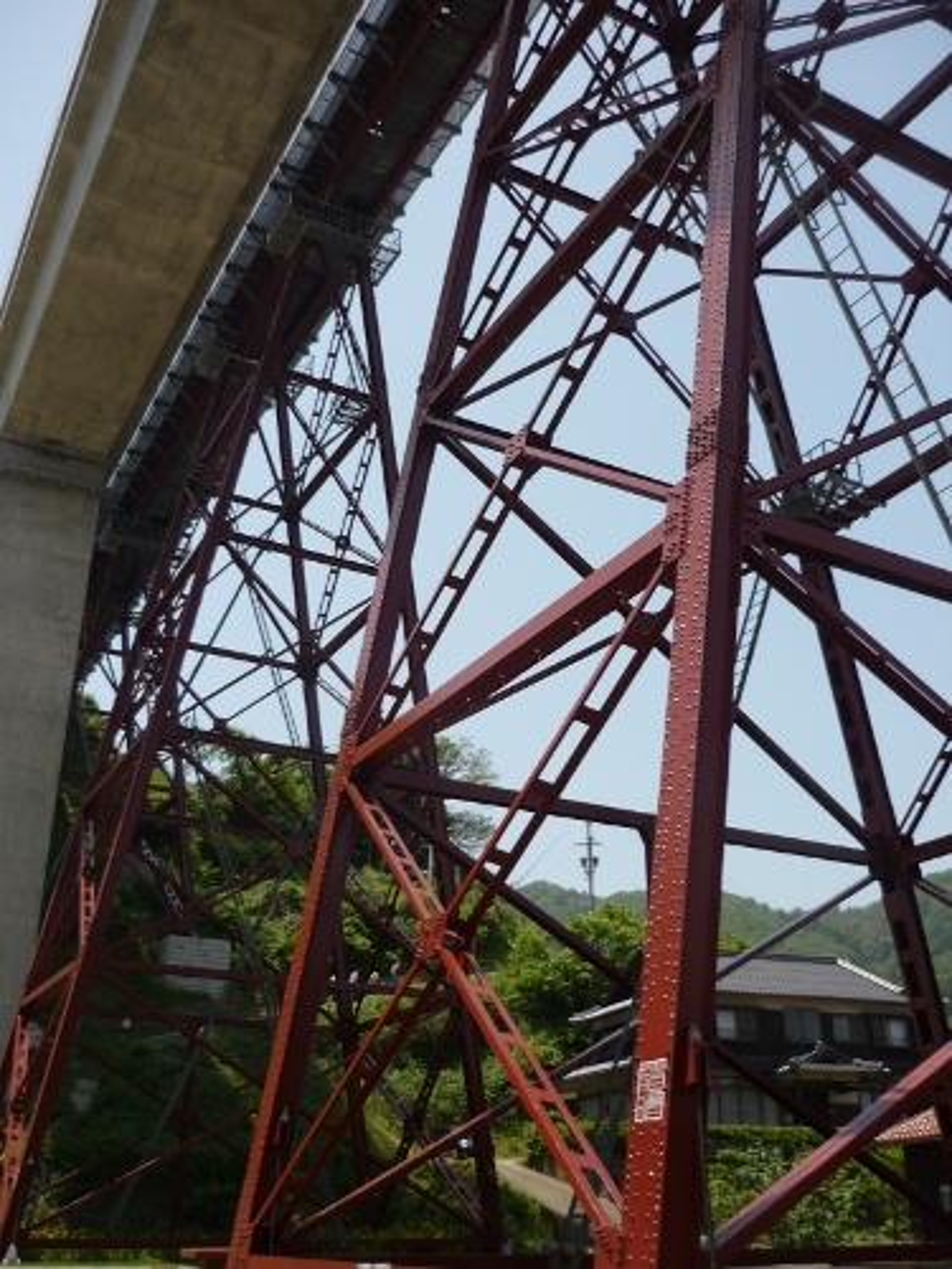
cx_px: 476
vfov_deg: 55.4
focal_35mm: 33
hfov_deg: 42.9
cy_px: 634
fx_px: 1210
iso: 100
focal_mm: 5.5
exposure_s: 1/160
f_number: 8
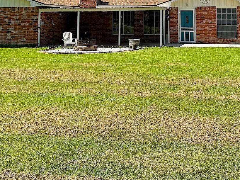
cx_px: 144
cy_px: -13
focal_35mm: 60
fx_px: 416
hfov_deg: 32.1
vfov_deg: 23.1
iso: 80
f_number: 1.78
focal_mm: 6.86
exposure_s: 1/3247
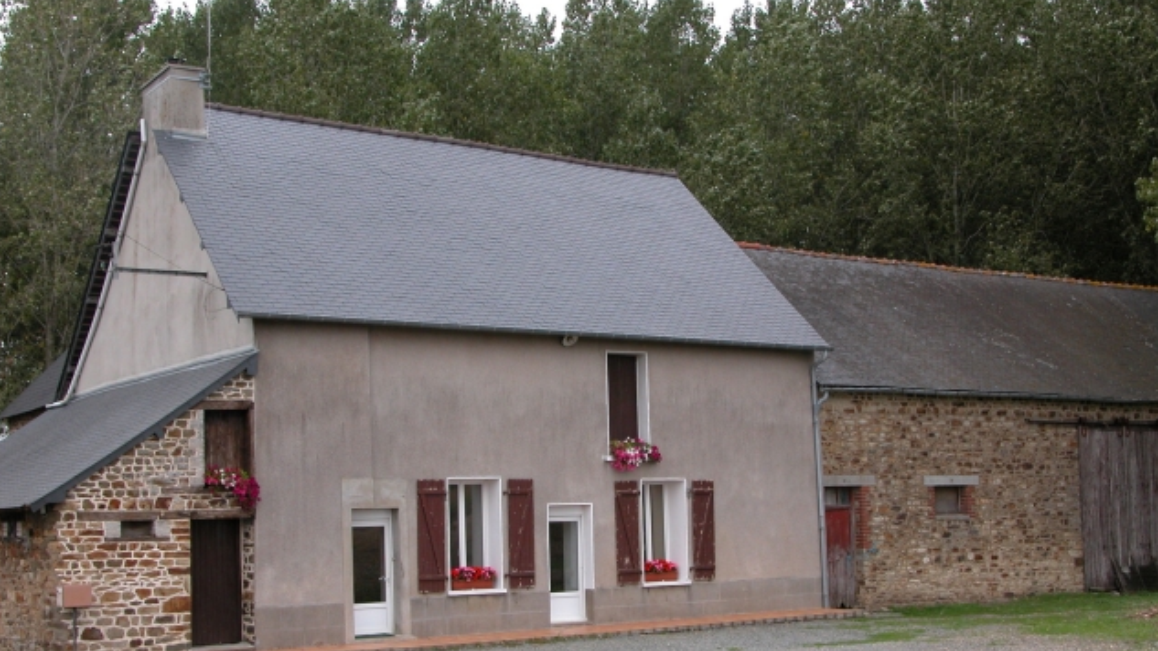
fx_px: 1658
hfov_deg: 38.5
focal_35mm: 54
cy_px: 395
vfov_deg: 22.2
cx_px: 600
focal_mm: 11.6
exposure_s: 1/133
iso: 100
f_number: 4.7
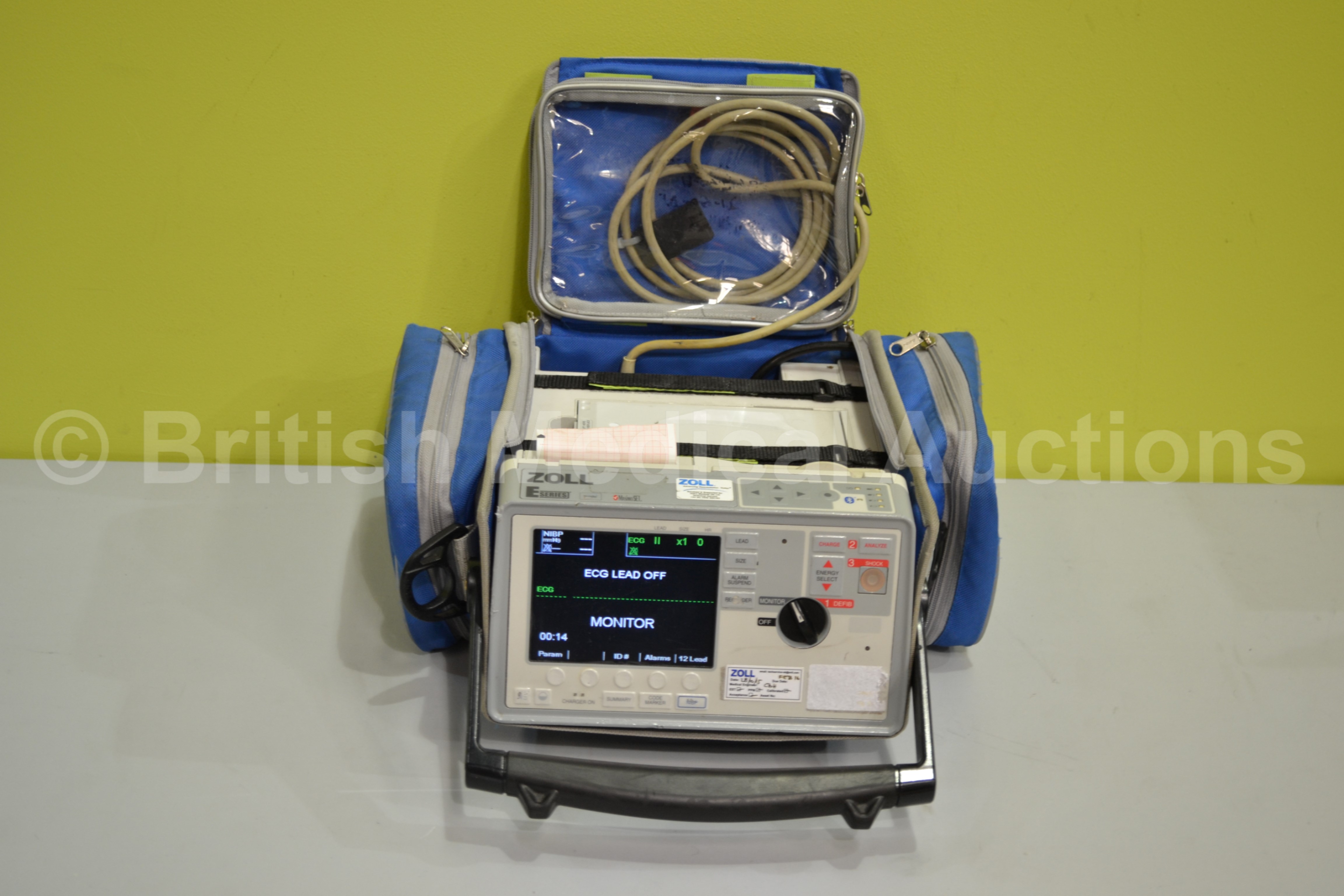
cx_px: 672
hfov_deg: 37.9
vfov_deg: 25.8
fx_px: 1960
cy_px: 448
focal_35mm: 52
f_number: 5
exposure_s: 1/25
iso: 400
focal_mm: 35
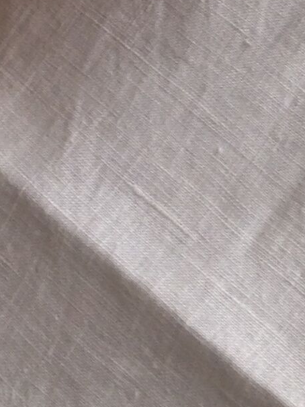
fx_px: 2090
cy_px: -451
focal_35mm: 178
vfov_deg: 10.1
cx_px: -39
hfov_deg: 8.3
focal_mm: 4.12
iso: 50
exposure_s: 1/24
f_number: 2.4
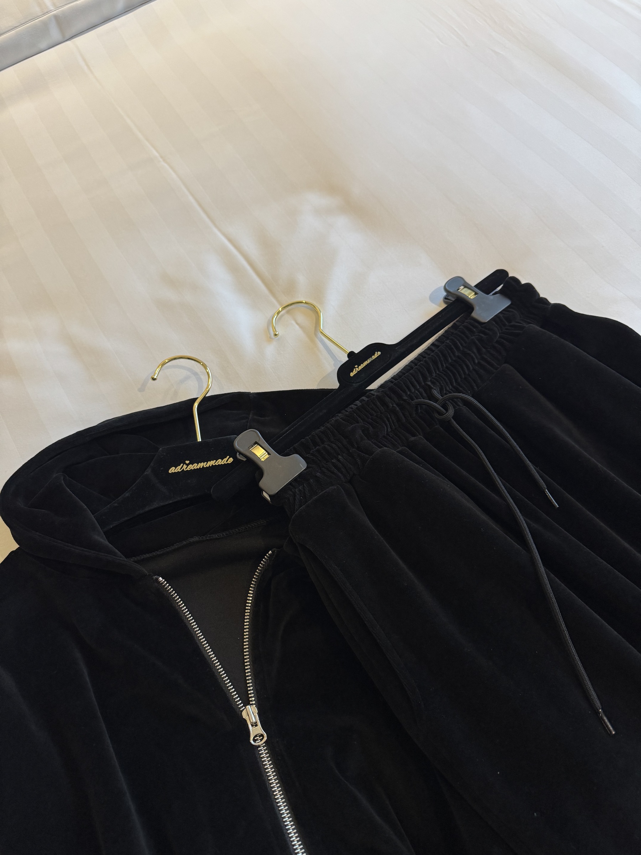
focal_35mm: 24
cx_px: 320
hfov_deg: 56.8
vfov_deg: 71.6
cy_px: 428
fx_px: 593
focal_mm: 6.76
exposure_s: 1/65
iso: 200
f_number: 1.78
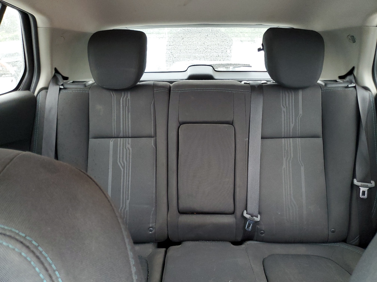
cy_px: 141
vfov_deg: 53.1
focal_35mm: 26
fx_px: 283
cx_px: 188
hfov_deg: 67.3
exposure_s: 1/60.2
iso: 181
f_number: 1.5
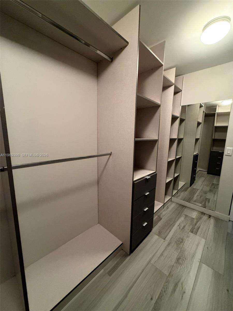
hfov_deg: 85.7
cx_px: 116
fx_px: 126
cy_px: 156
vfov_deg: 102.1
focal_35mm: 14
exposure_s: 1/60
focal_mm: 2.22
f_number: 2.2
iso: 640
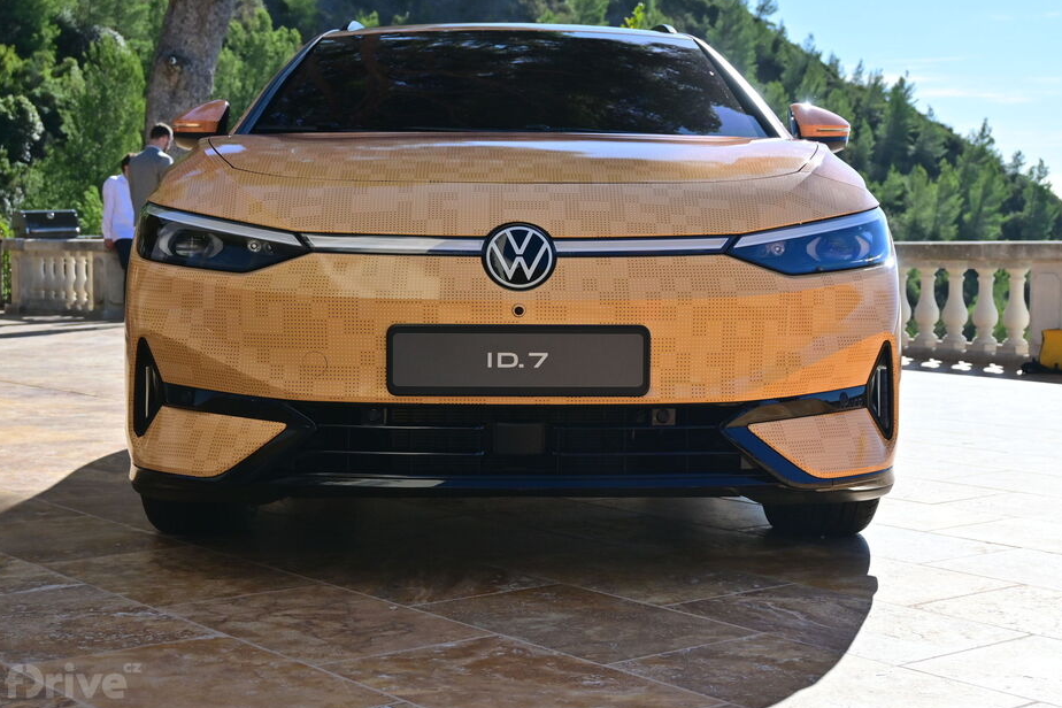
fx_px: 1608
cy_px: 346
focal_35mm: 55
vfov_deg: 24.8
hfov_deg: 36.5
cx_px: 545
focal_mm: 35
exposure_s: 1/1600
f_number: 5.6
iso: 250
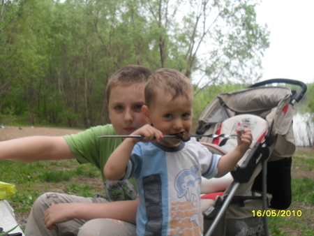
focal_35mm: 38
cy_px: 118
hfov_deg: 49.0
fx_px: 345
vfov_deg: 37.8
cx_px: 157
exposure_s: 1/350
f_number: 2.8
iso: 80
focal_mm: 6.3
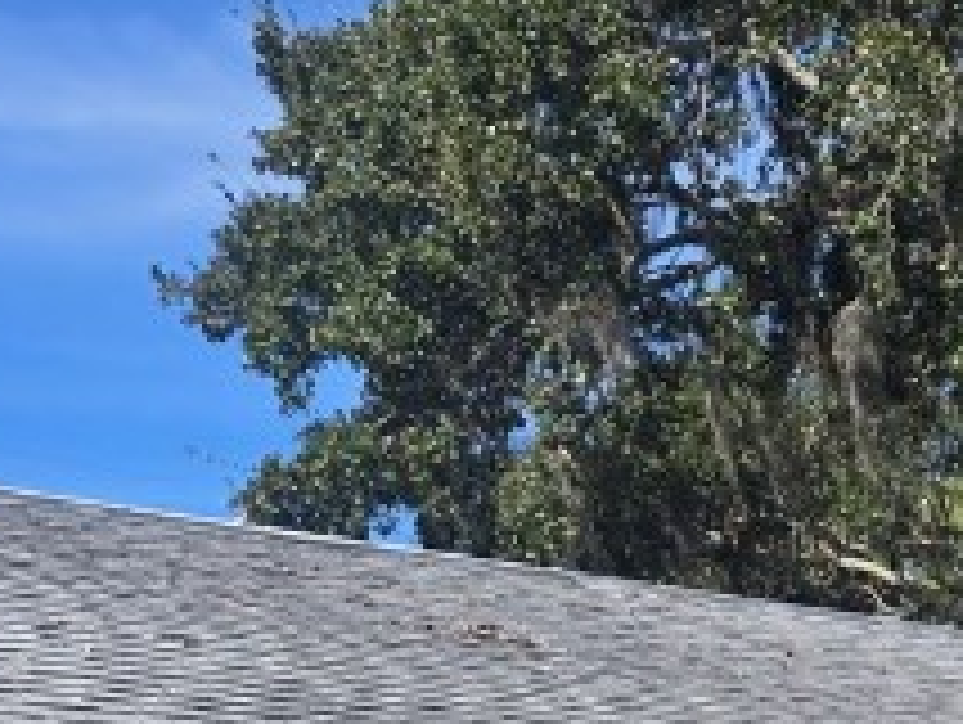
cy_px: 1619
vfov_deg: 11.6
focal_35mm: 110
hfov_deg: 16.5
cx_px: 1372
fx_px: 3064
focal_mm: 5.4
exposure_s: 1/1663
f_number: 1.8
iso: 25
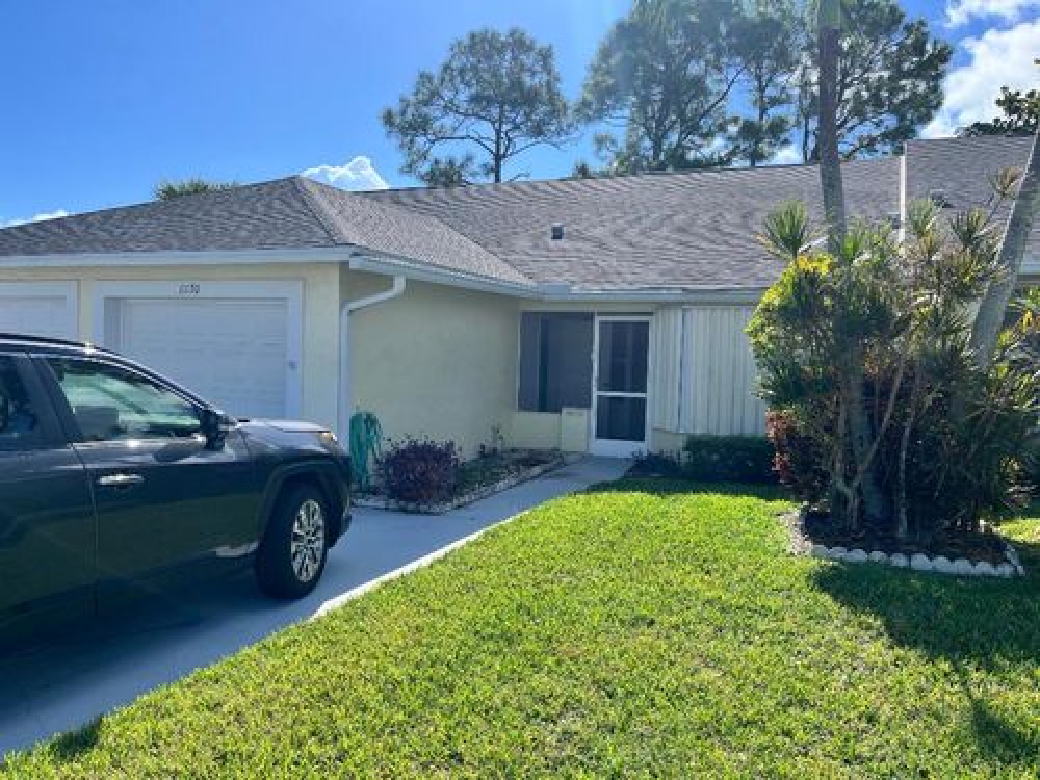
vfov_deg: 53.1
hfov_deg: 67.3
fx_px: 781
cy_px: 390
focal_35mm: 26
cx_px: 520
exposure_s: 1/3413
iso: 50
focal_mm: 5.1
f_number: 1.6
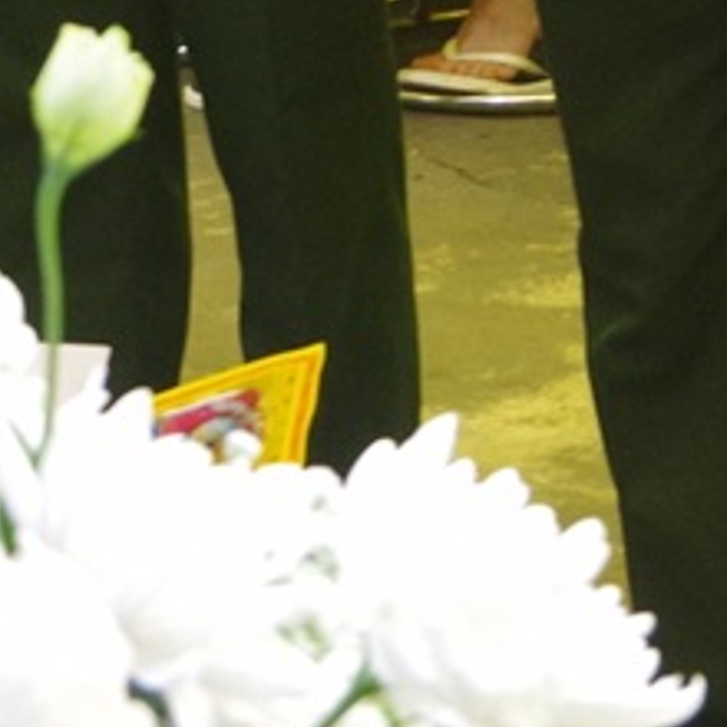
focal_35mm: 250
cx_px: 221
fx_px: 5940
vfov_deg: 6.8
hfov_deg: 7.0
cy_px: -734
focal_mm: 24
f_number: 5
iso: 1600
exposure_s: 1/50
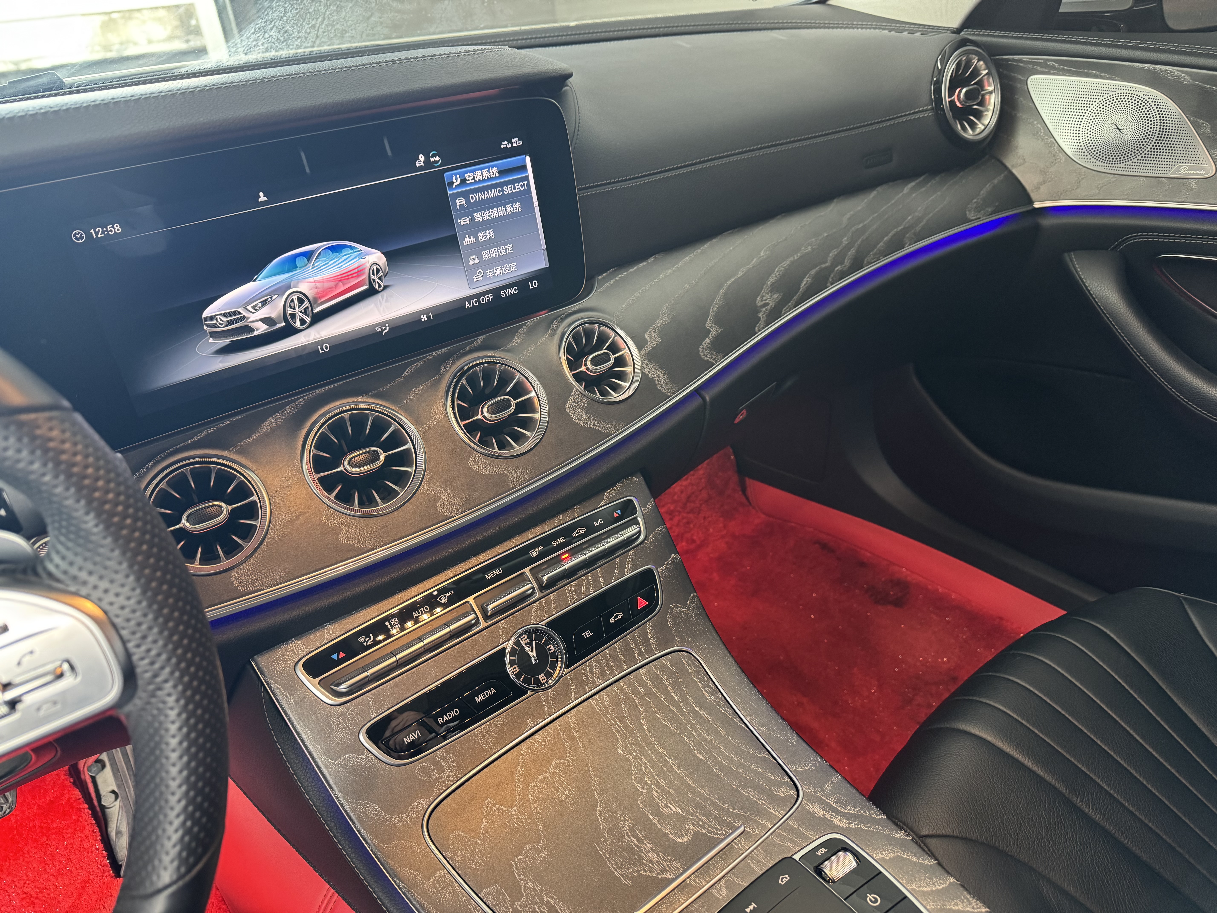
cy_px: 456
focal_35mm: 24
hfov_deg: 71.6
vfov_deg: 56.8
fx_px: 844
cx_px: 608
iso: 400
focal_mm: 6.76
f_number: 1.78
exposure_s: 1/56
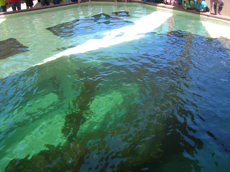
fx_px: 252
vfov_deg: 37.7
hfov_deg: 49.0
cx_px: 115
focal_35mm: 38
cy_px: 86
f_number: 2.8
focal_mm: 7.8
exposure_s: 1/272
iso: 50
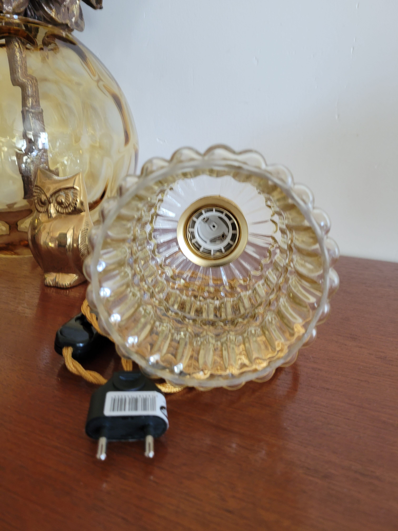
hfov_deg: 53.1
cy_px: 266
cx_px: 199
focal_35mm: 26
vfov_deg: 67.3
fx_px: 399
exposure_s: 1/50
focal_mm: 5.4
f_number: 1.8
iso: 200
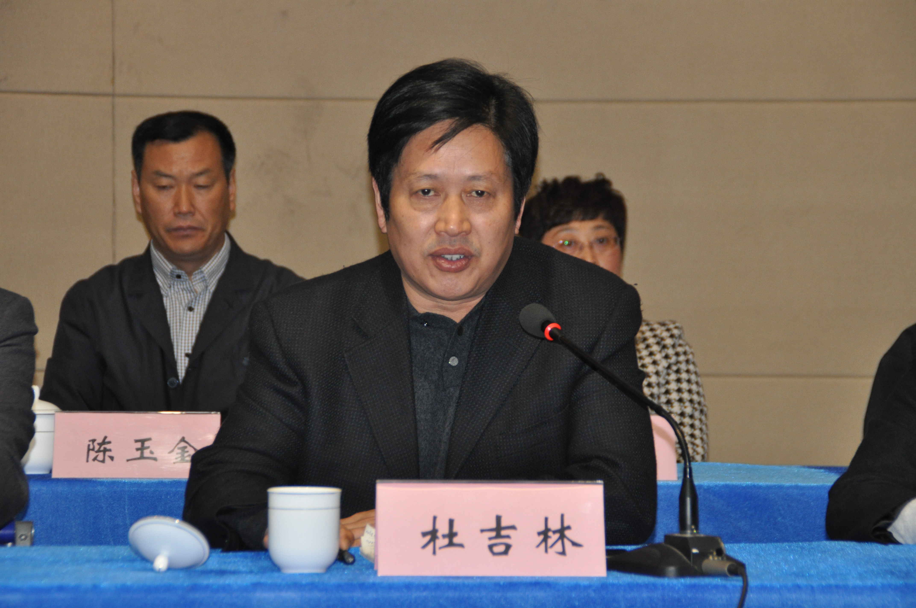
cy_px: 304
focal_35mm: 158
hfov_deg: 13.1
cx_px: 458
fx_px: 4003
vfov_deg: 8.7
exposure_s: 1/60
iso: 800
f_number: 6
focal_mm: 105
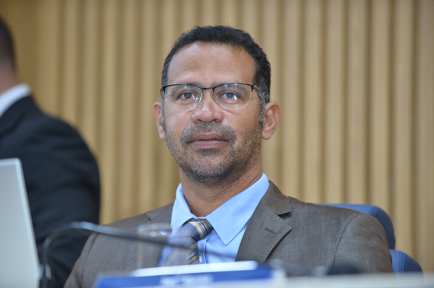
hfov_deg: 11.8
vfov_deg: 7.8
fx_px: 2107
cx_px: 217
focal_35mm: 175
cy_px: 144
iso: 3200
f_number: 2.8
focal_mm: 175
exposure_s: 1/320
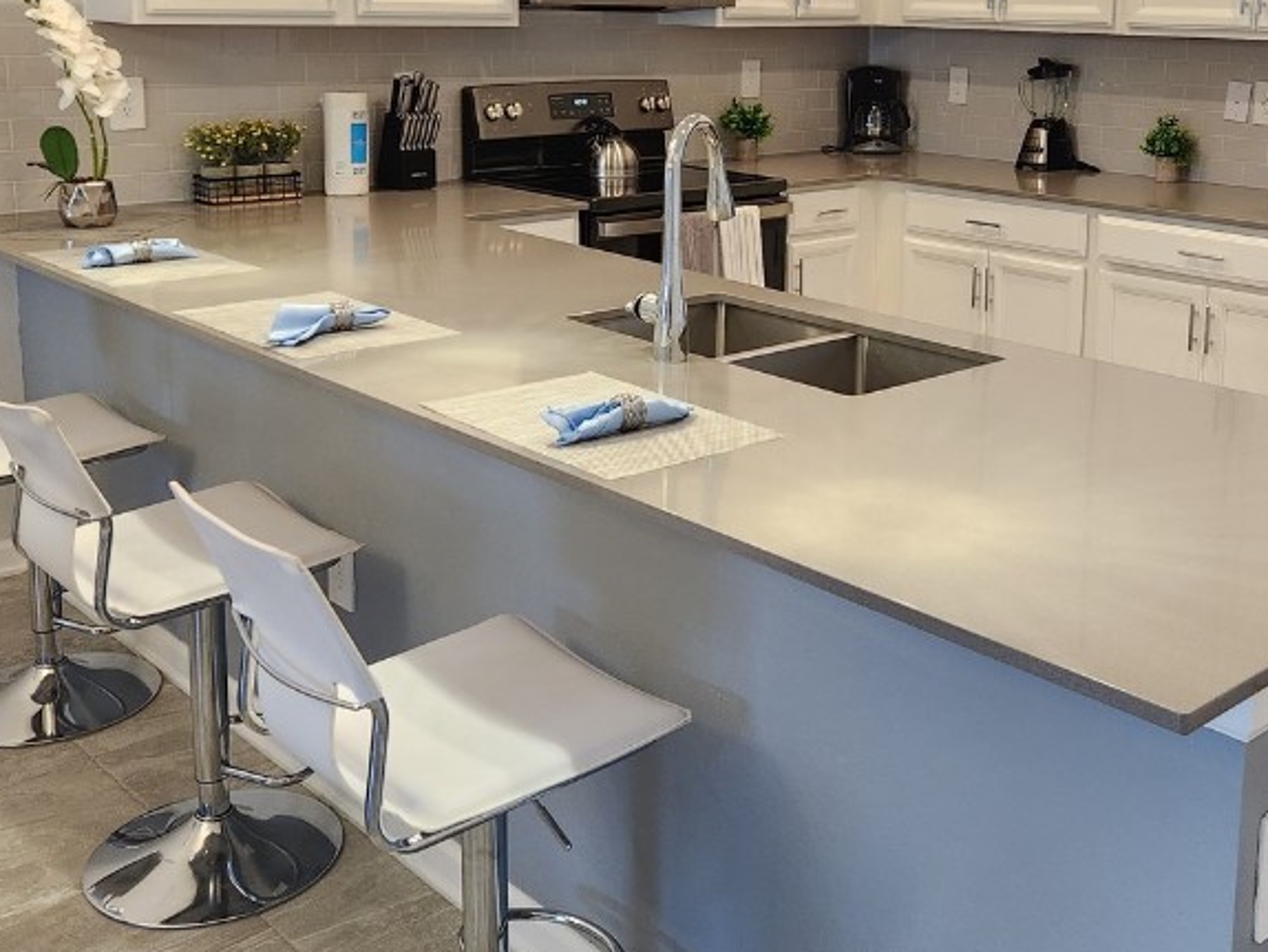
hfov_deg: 45.3
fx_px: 1502
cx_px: 800
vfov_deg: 34.5
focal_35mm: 41
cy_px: 258
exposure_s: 1/120
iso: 250
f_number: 1.8
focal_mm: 5.4
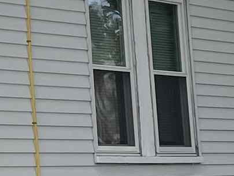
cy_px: -41
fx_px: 1340
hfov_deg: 9.3
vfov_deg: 7.4
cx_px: -242
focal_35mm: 198
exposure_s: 1/2681
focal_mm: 4.2
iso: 32
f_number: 1.6
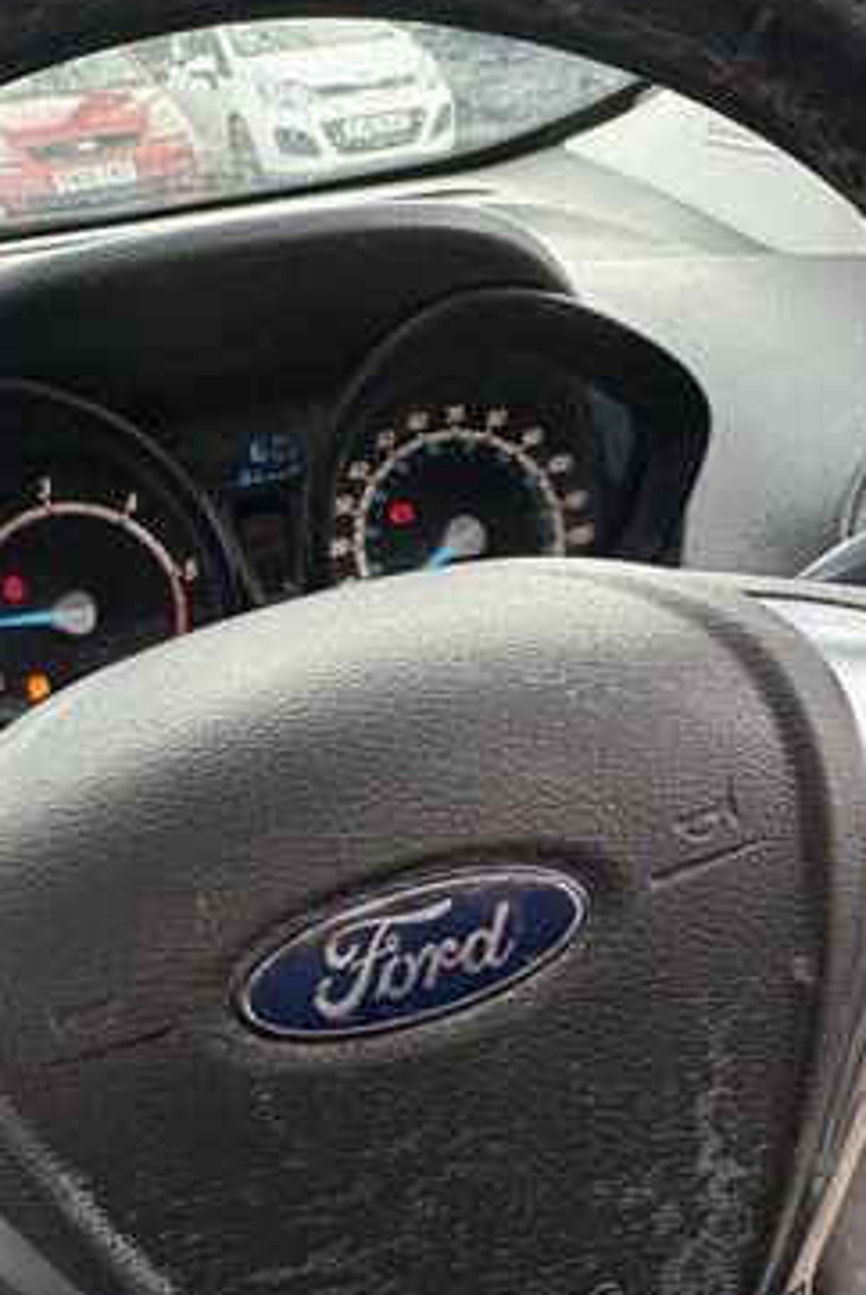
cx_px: 422
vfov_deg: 51.8
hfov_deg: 36.9
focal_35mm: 36
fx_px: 1296
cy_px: 891
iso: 125
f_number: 2.2
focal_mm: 2.22
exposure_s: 1/111
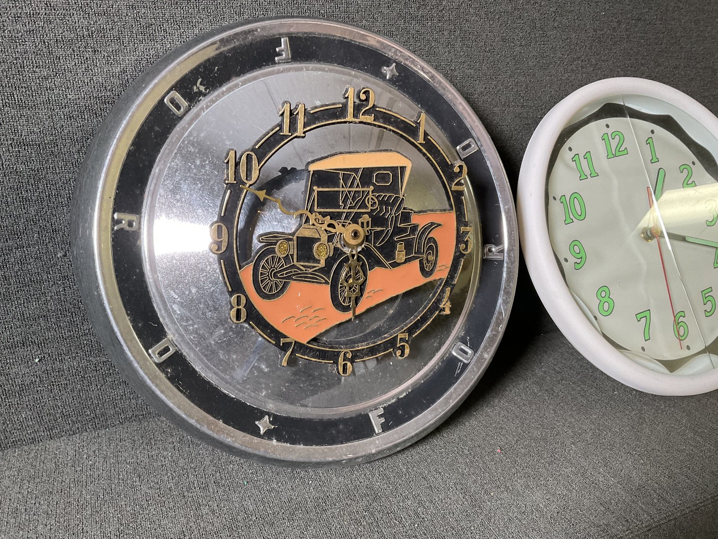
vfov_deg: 48.2
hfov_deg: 61.7
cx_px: 359
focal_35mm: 29
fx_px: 602
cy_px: 270
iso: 125
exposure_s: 1/60
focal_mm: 3
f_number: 1.8
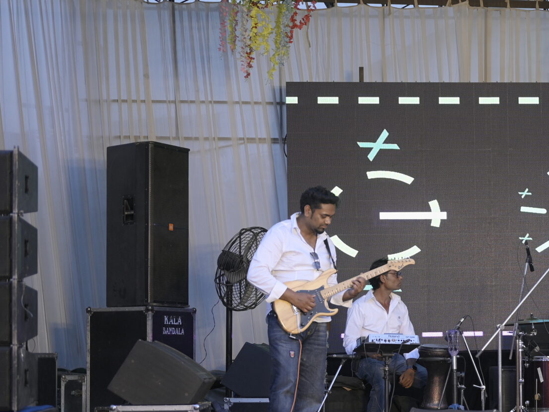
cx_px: 603
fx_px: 1760
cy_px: 303
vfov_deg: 13.3
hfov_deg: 17.2
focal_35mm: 111
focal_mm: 50
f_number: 1.8
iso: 400
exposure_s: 1/250
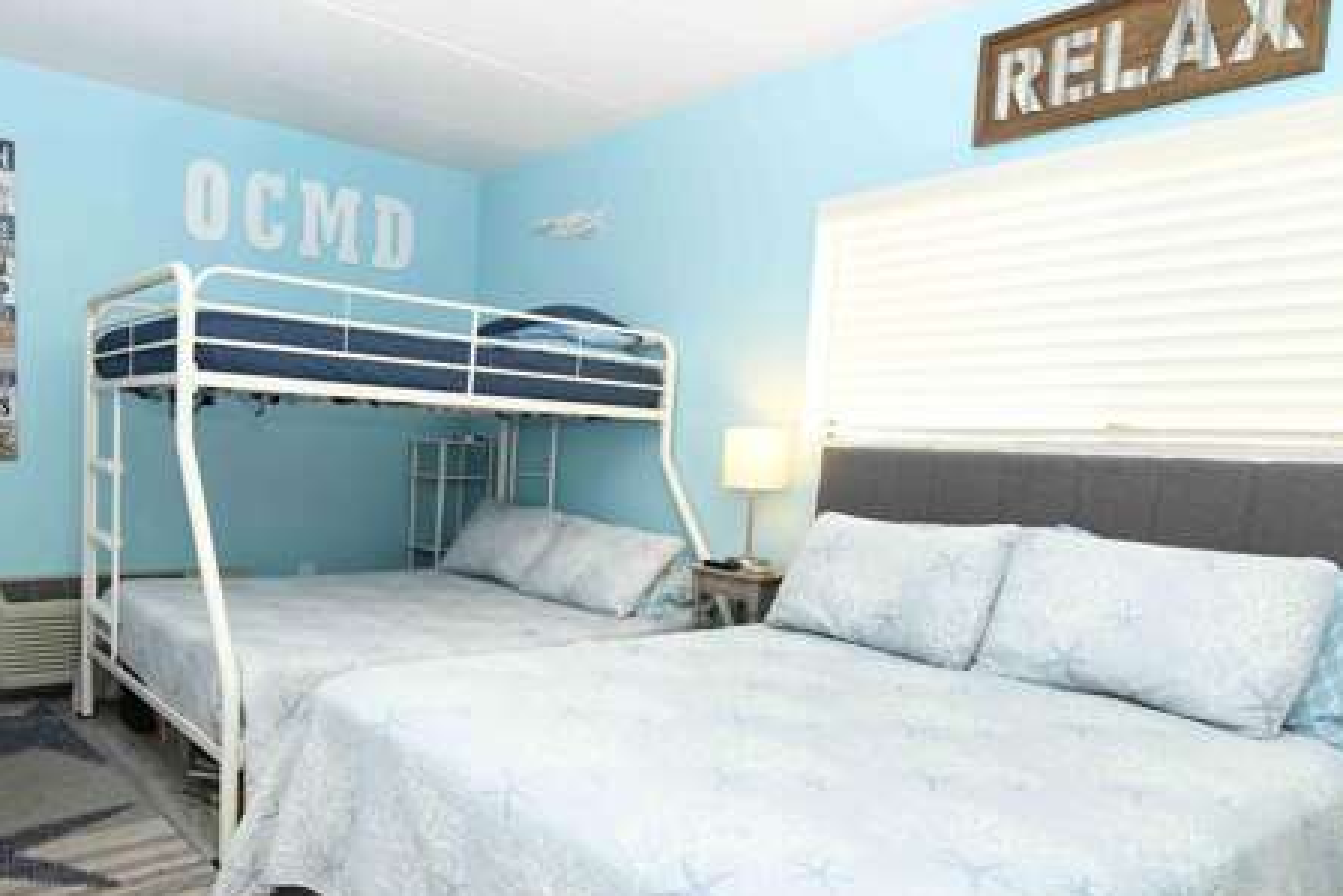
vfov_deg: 52.7
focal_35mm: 24
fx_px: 896
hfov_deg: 71.0
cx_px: 423
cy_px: 551
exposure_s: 1/80
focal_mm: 14
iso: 800
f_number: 7.1
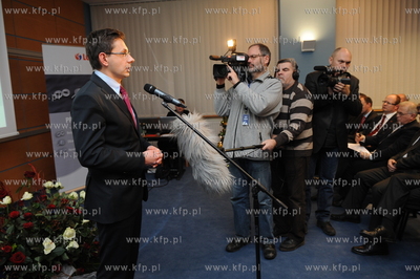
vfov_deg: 44.9
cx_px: 210
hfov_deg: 63.7
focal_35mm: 29
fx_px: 338
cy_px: 140
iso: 800
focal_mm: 29
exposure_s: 1/60
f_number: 4
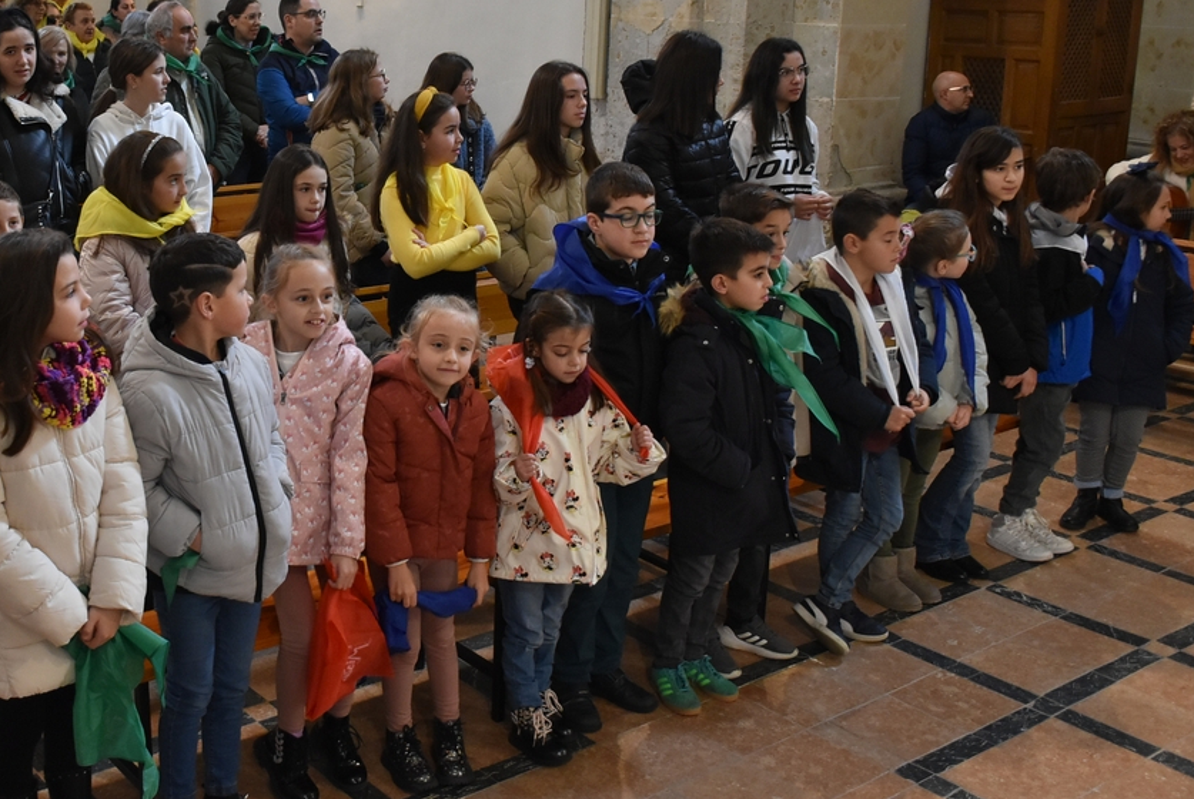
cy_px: 298
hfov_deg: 44.3
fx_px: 1428
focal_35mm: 43
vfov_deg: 31.1
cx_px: 347
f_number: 3.5
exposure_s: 1/60
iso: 1600
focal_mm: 20
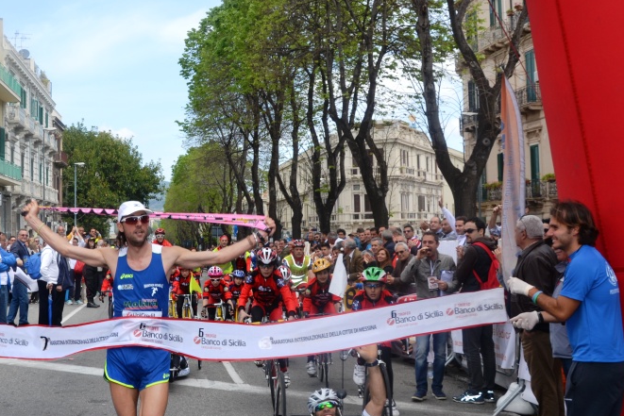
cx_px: 194
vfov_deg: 27.6
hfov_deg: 39.9
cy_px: 177
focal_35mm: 49
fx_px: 846
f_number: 7.1
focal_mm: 21
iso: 100
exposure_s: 1/200
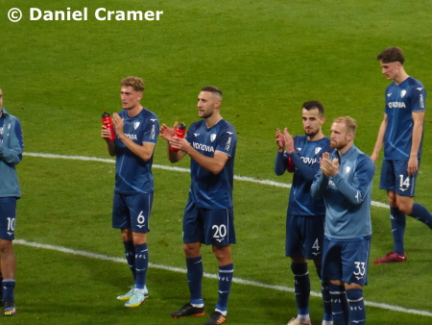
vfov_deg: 2.5
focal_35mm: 600
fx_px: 7492
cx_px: 216
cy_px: 162
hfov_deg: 3.3
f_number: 6.1
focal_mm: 107.5
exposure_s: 1/125
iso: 800
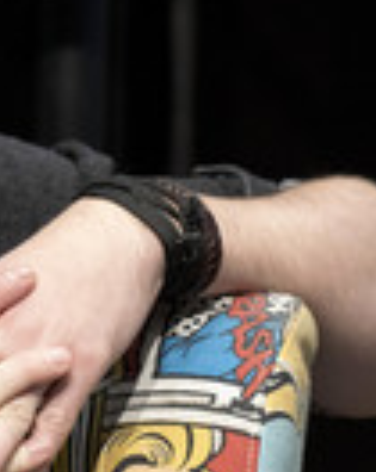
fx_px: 13442
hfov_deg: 1.6
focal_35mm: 963
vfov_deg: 2.0
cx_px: -383
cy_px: 82
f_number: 5.6
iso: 2500
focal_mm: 300
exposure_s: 1/200
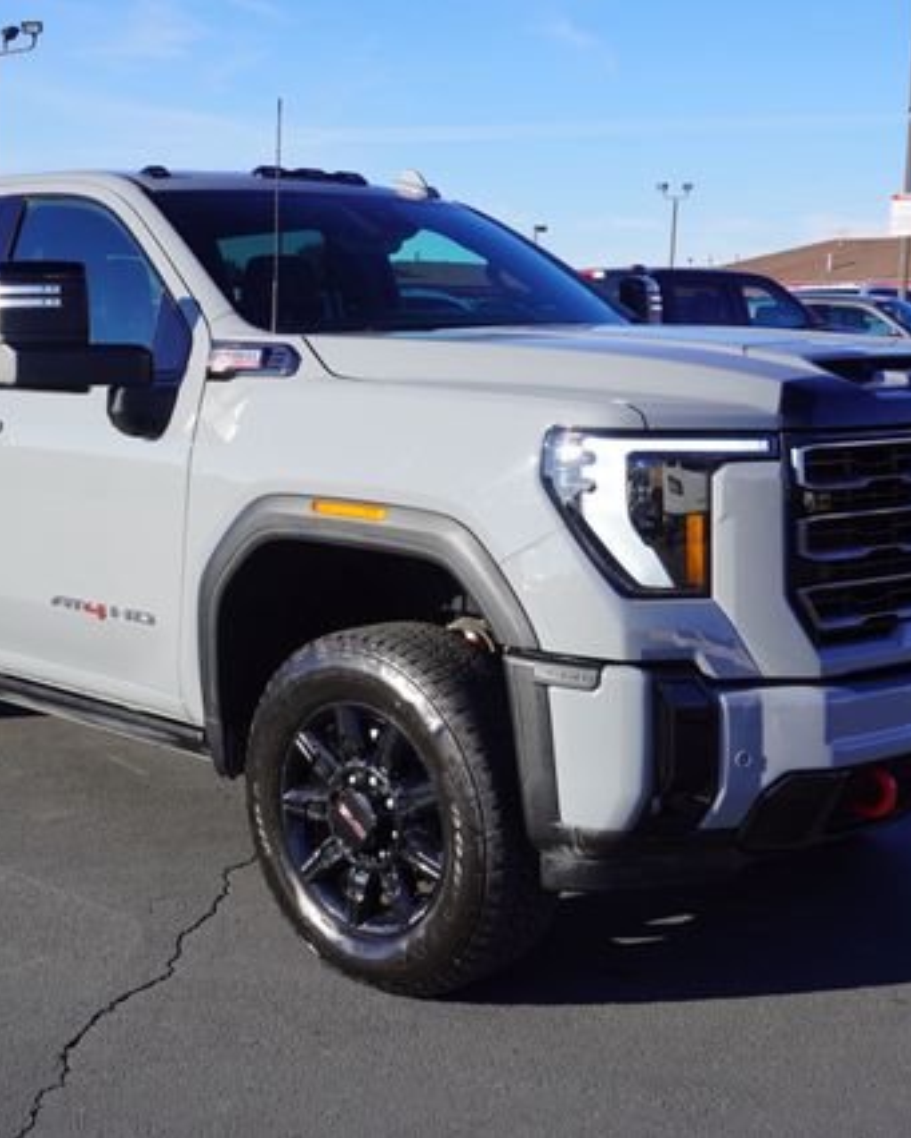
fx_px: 1641
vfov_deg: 38.3
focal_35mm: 49
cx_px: 321
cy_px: 569
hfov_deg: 30.8
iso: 100
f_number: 9
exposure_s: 1/125
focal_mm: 23
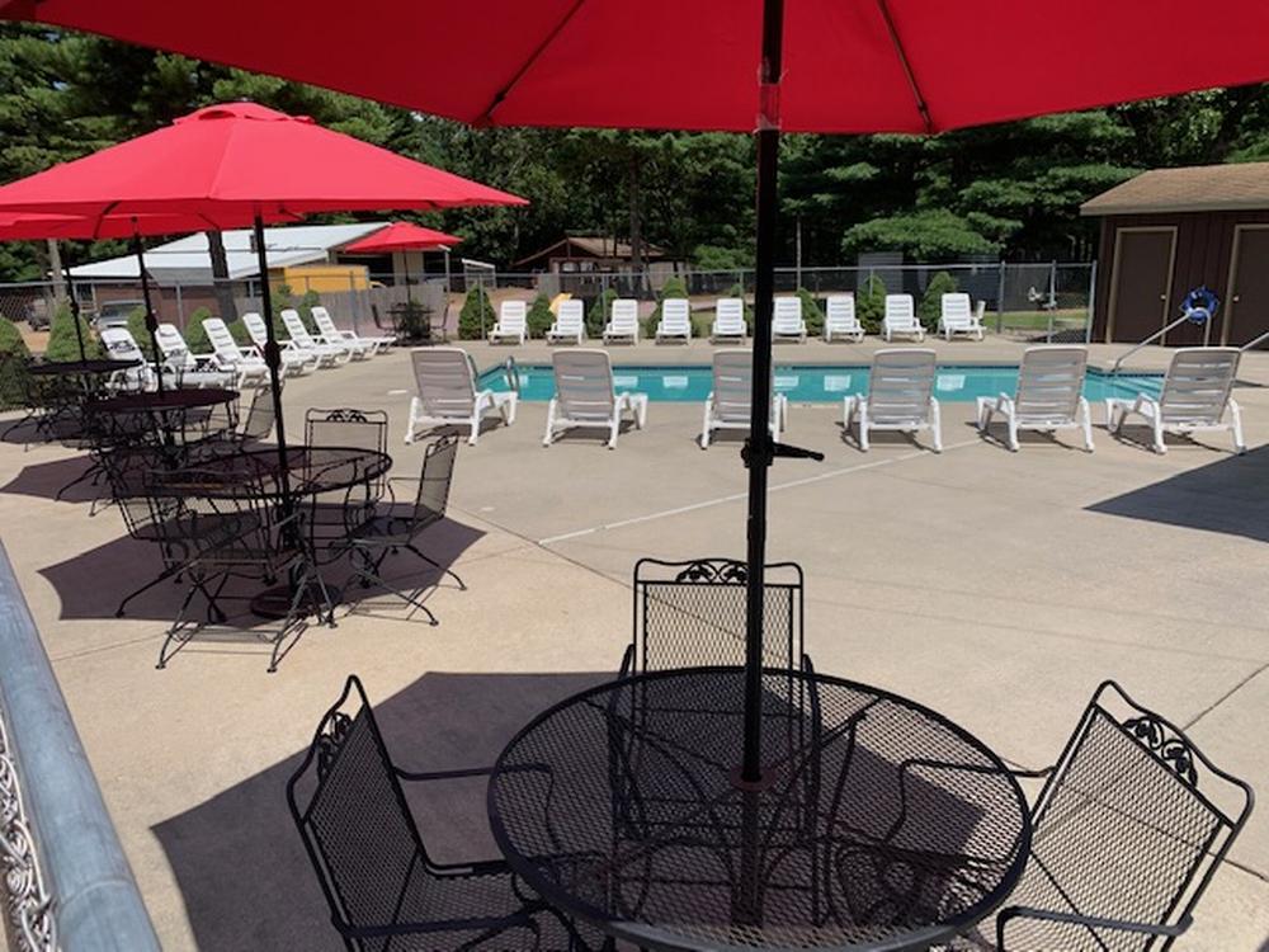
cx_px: 634
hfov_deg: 67.3
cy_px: 476
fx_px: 953
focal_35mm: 26
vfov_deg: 53.1
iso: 25
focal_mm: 4.25
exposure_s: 1/2833
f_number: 1.8
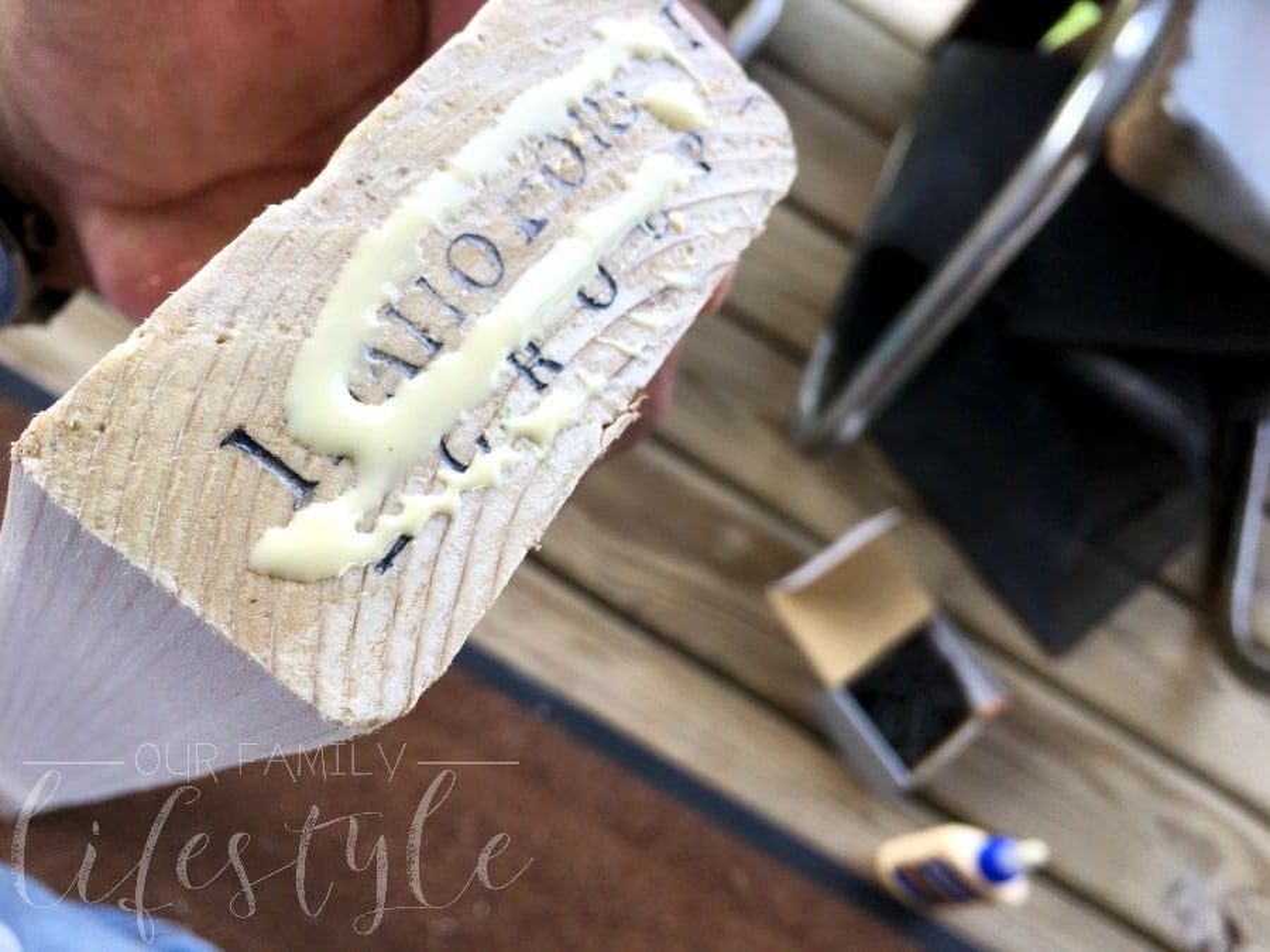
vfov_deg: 48.2
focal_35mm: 29
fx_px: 1064
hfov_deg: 61.7
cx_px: 635
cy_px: 476
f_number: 2.2
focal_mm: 4.15
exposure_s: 1/247
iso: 25
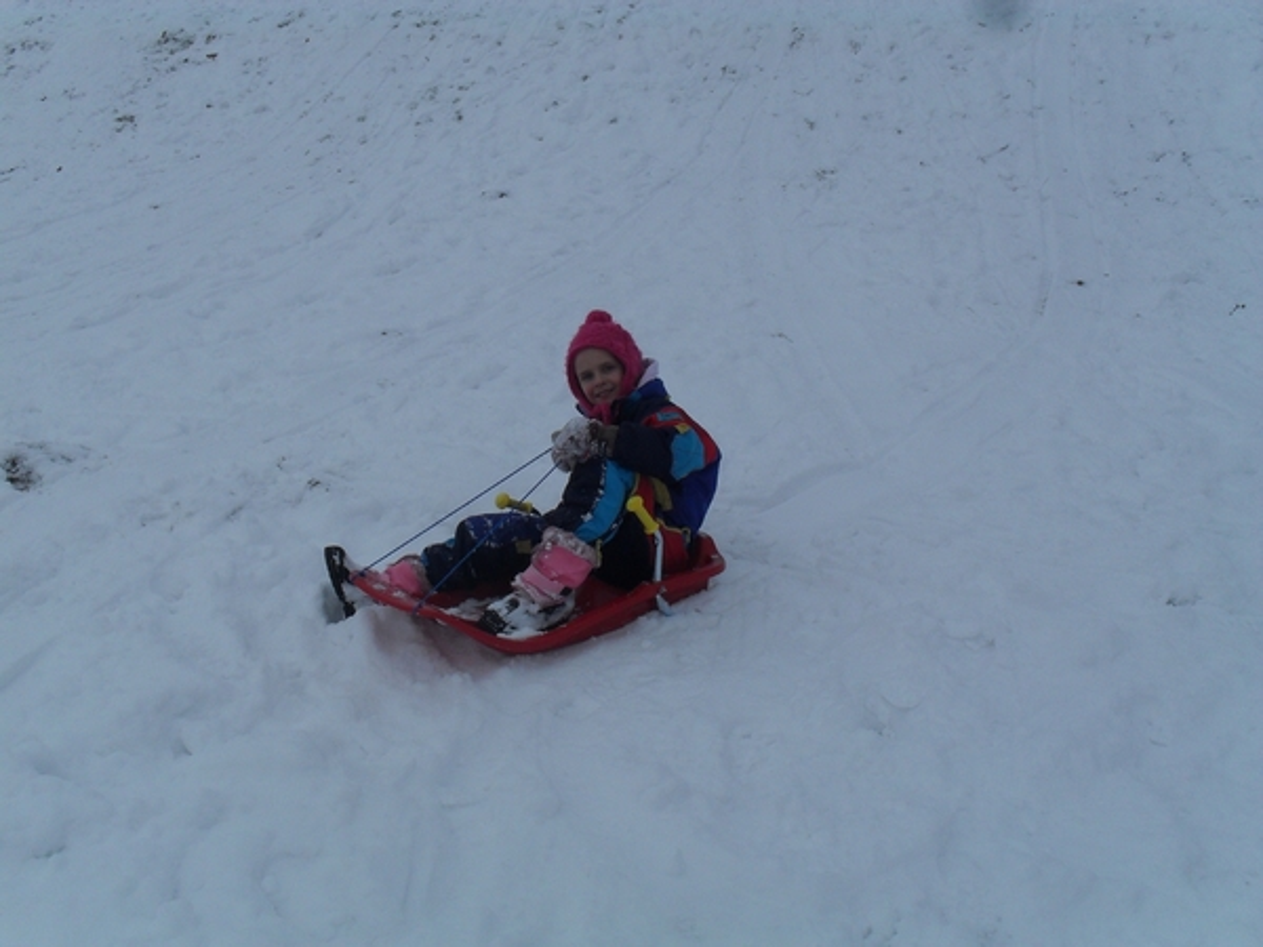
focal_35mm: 35
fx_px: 1277
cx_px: 632
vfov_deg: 40.7
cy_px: 474
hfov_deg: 52.6
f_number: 8.4
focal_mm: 6.3
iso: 100
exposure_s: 1/250
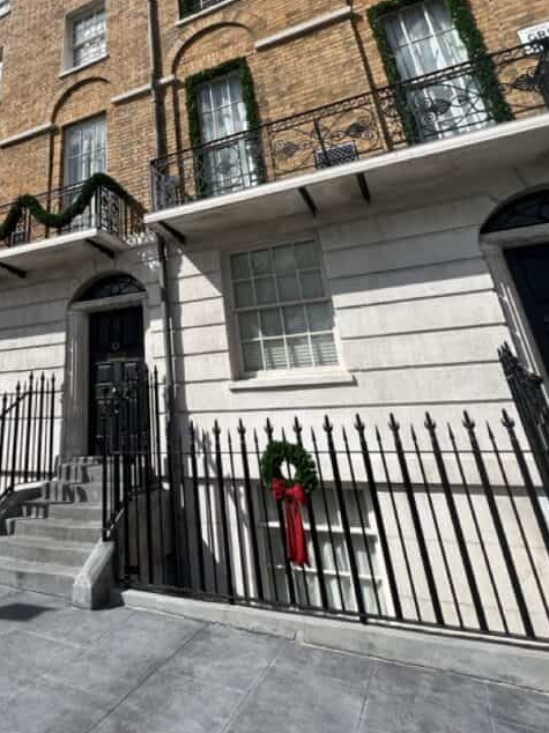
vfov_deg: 75.1
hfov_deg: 59.5
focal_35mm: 21
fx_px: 444
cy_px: 214
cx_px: 128
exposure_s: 1/2370
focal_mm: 1.57
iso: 32
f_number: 1.8
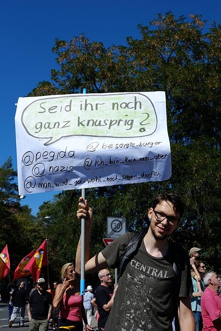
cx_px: 110
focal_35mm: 41
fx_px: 378
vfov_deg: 47.4
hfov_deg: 32.6
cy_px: 166
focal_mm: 27
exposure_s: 1/850
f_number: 6.4
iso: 200
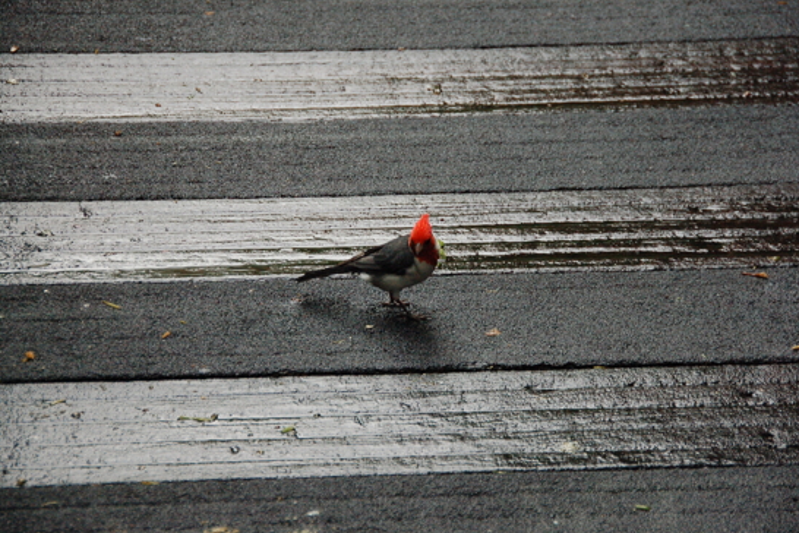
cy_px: 266
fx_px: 3085
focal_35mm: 139
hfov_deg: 14.8
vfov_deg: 9.9
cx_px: 401
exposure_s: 1/60
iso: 1600
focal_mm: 92
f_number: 5.6
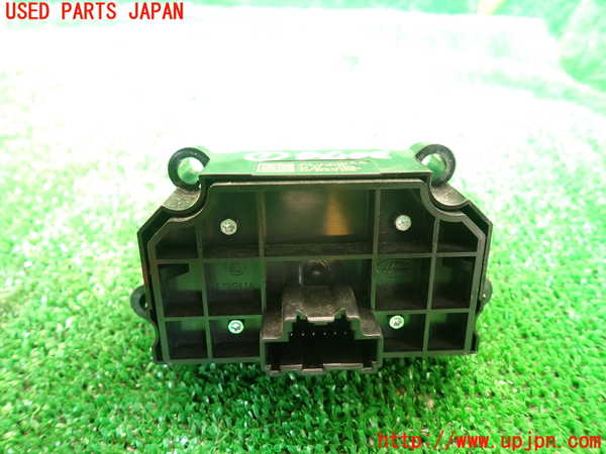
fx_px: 438
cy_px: 227
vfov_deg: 54.9
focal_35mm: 25
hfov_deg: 69.4
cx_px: 303
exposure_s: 1/30
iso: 200
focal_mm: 4.5
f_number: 2
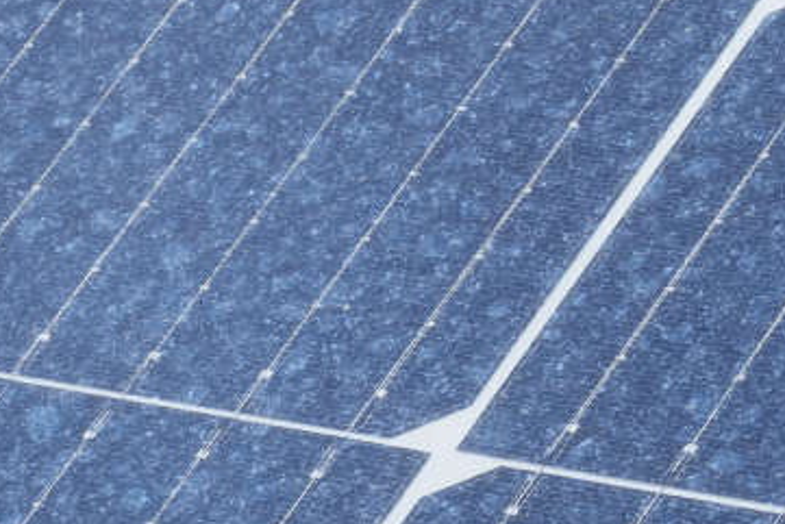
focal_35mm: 391
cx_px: 411
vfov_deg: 3.5
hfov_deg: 5.3
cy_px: 470
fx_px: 8529
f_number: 20
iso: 1600
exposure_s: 1/400
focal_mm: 105
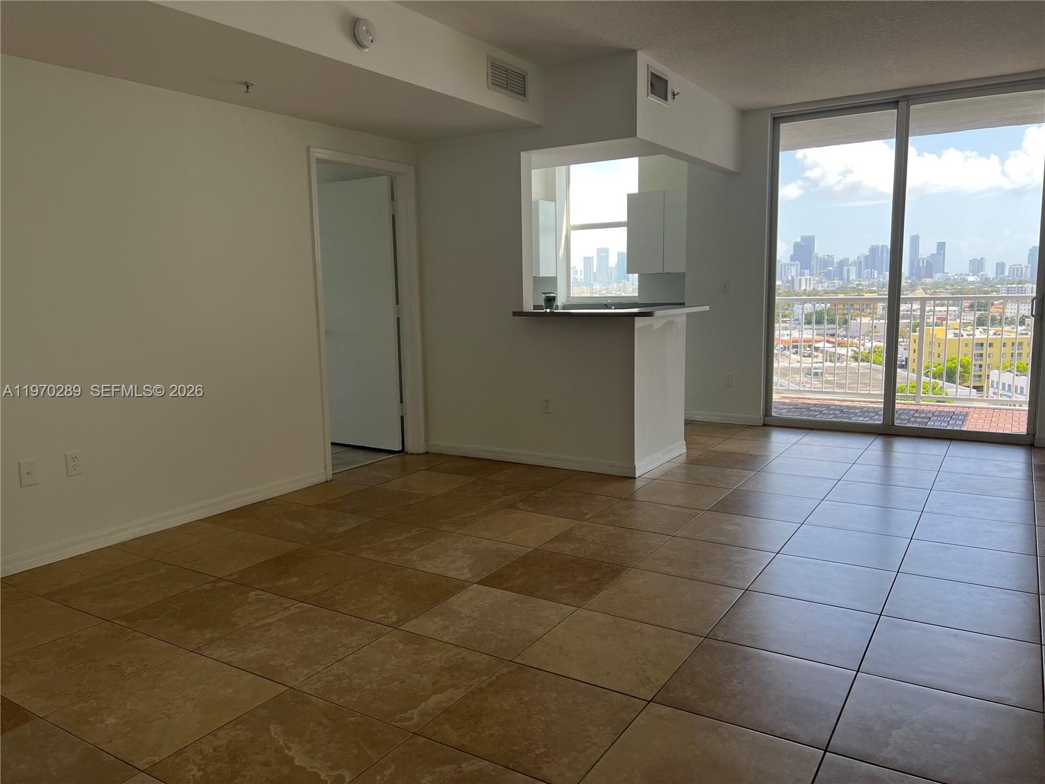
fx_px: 785
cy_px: 392
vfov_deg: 53.1
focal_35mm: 26
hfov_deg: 67.3
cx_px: 522
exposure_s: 1/268
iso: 50
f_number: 1.5
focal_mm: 5.7
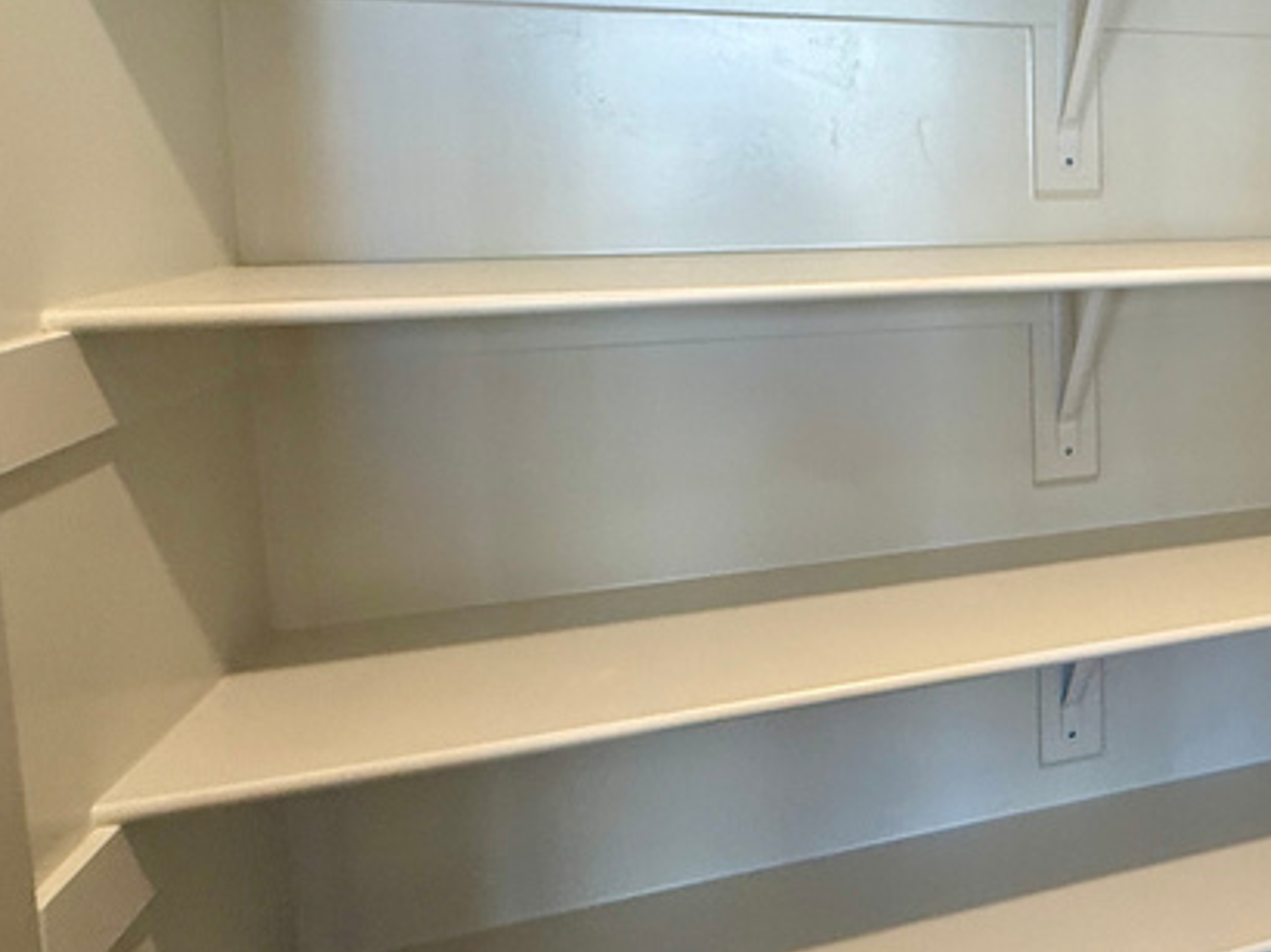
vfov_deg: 39.9
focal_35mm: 35
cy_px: 285
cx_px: 1355
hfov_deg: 42.8
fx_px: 1284
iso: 200
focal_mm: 2.22
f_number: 2.2
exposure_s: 1/120
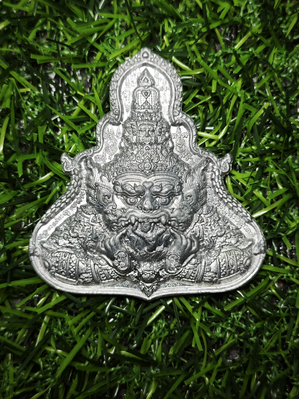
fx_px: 265
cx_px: 150
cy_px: 200
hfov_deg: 58.9
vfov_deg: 73.9
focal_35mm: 23
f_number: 1.8
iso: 50
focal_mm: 5.43
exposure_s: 1/177
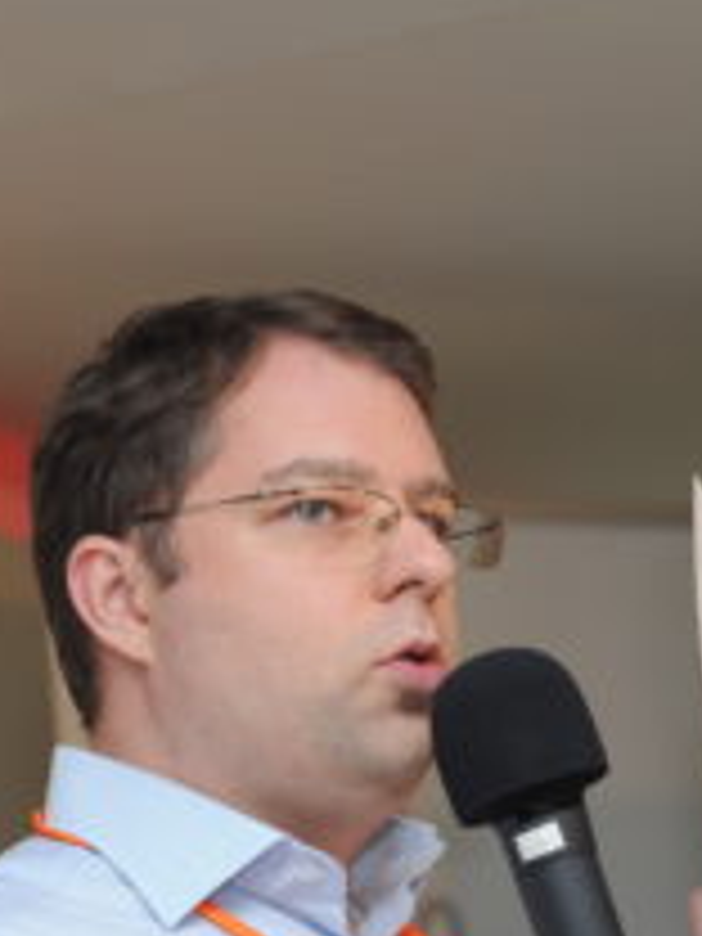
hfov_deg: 10.0
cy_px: 675
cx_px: 428
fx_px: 4029
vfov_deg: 13.2
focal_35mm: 149
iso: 400
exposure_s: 1/50
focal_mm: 70
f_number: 4.5
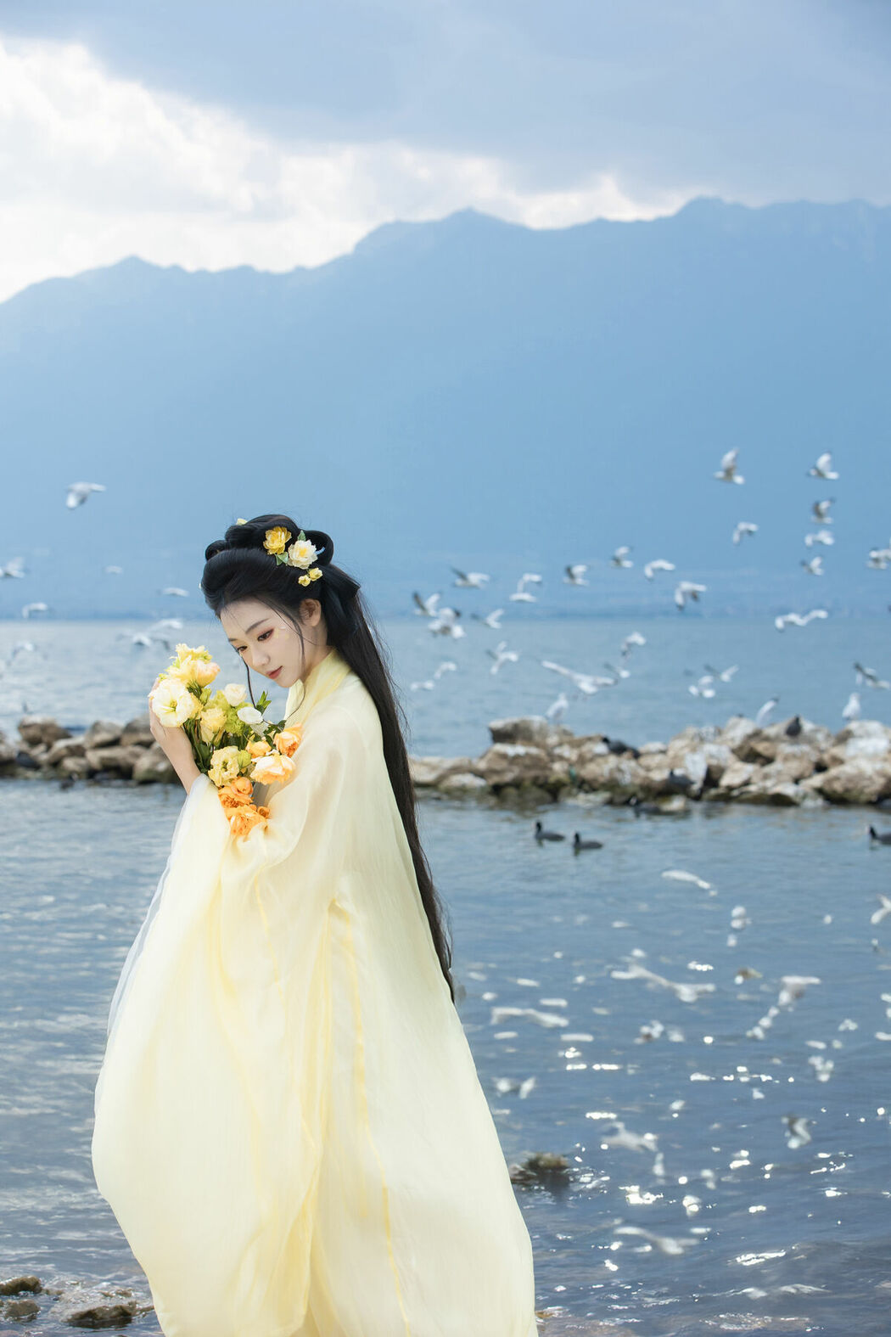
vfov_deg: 25.4
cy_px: 668
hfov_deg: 17.1
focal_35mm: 80
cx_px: 446
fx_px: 2970
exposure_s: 1/250
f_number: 6.3
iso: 200
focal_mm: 80
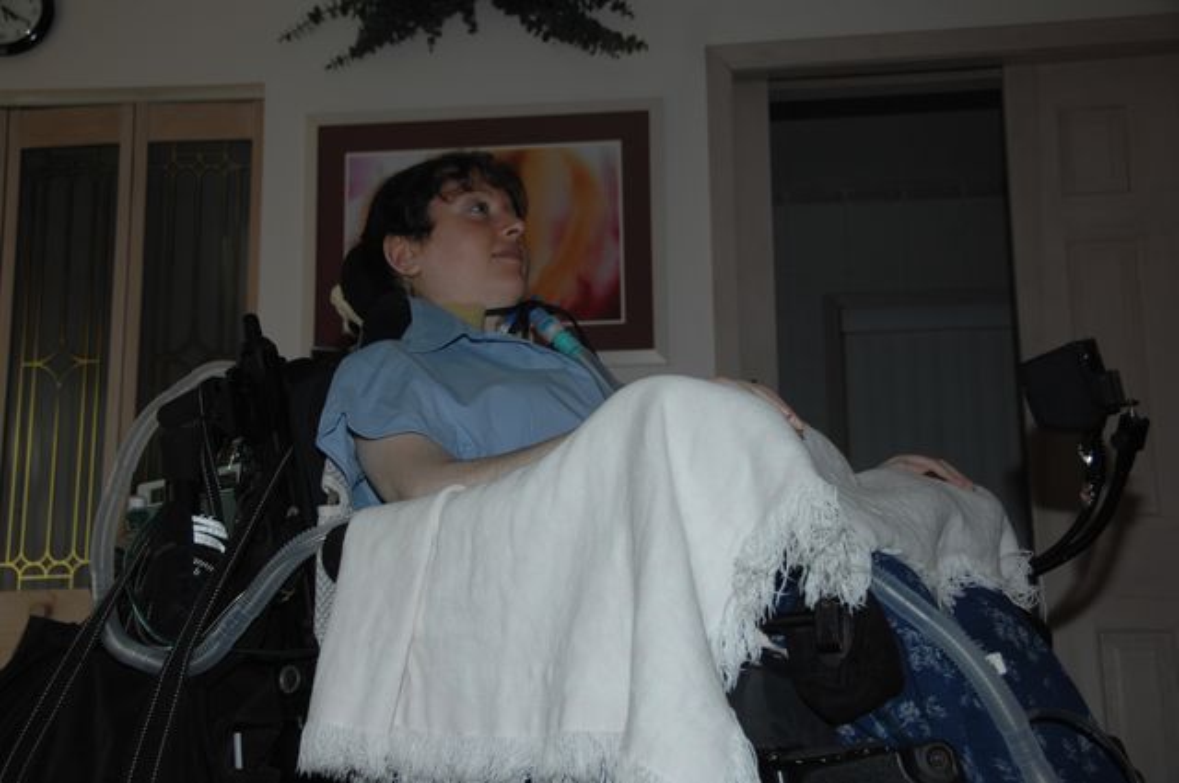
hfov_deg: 42.4
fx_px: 1521
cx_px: 590
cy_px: 392
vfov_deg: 28.9
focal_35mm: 46
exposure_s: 1/200
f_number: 4
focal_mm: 31
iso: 200
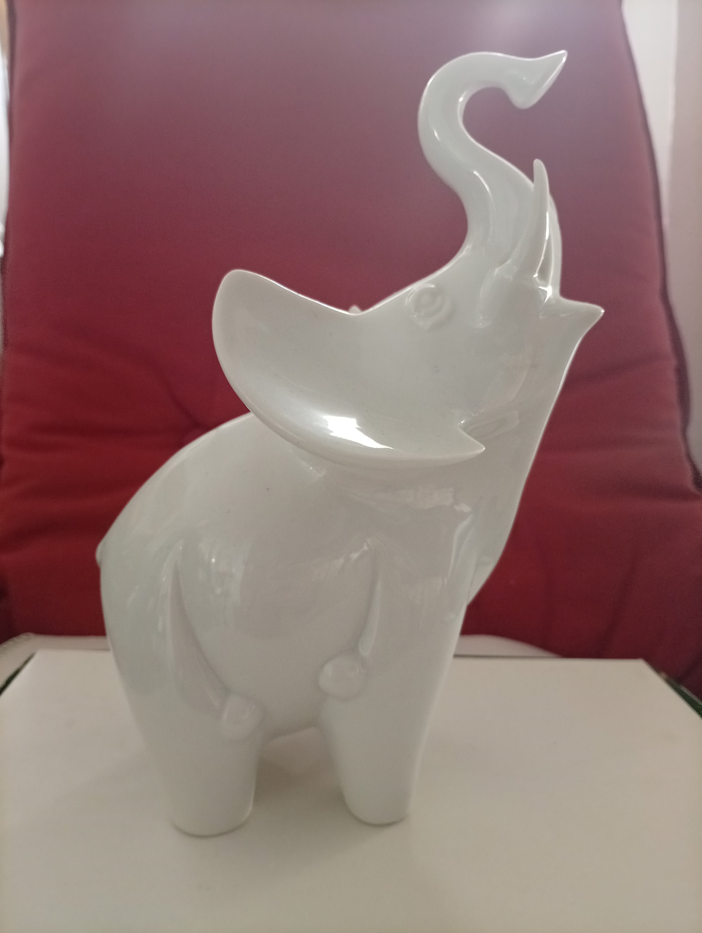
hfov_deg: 51.5
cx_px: 351
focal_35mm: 27
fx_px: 728
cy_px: 466
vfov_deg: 65.2
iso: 628
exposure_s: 1/20
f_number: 1.8
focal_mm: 3.84
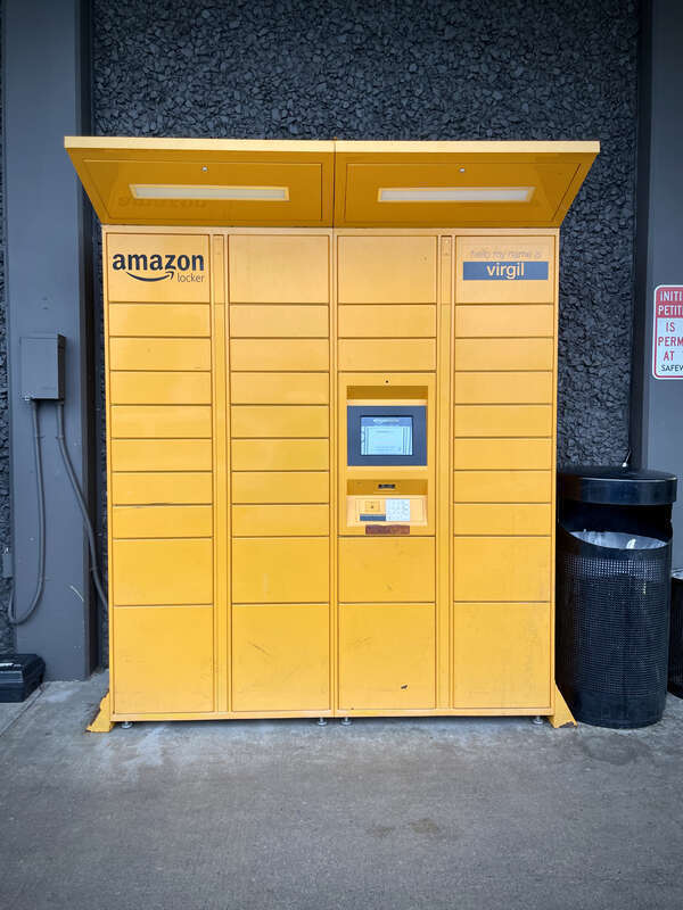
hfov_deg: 53.1
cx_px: 342
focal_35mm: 26
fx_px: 684
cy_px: 455
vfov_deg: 67.3
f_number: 1.6
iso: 50
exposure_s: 1/121
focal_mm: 4.2
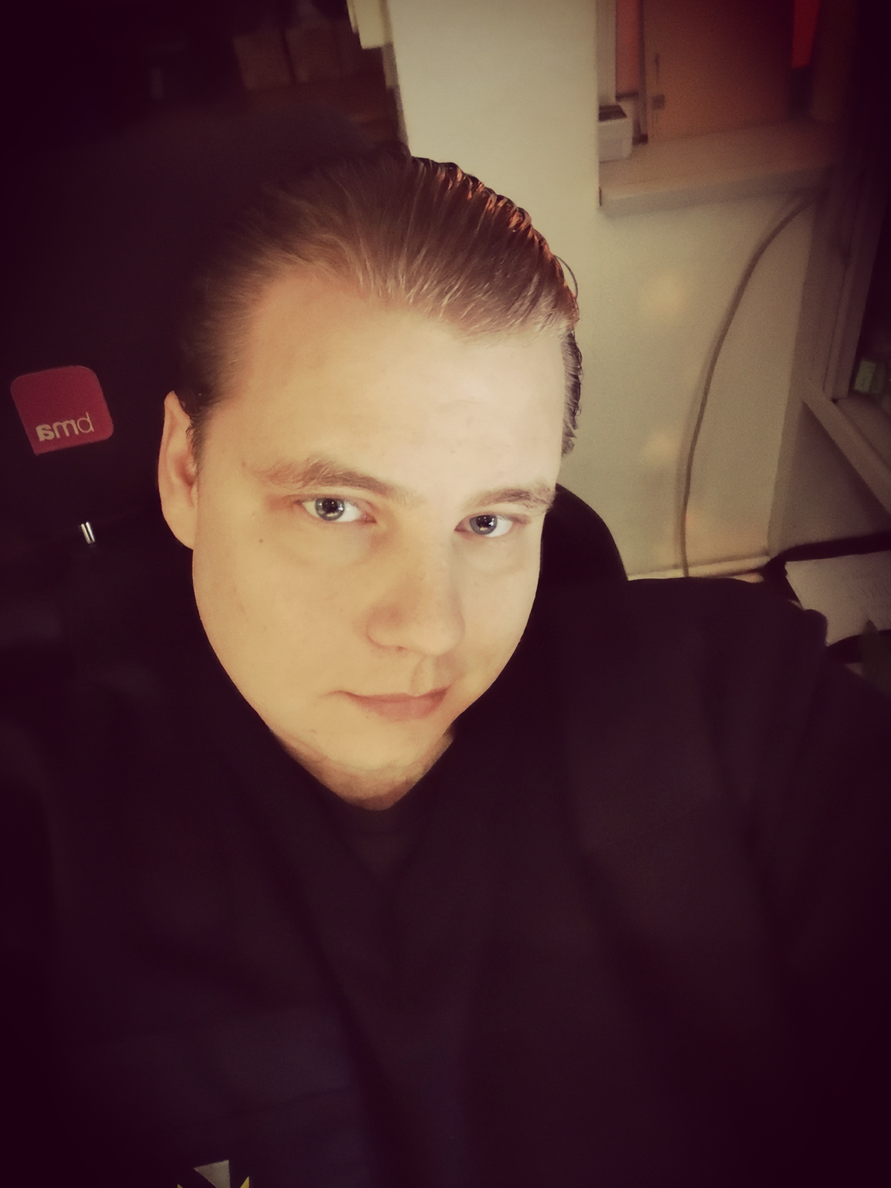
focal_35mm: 26
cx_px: 446
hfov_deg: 53.1
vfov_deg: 67.3
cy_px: 594
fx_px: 892
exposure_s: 1/12.5
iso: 1250
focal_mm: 3.84
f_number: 2
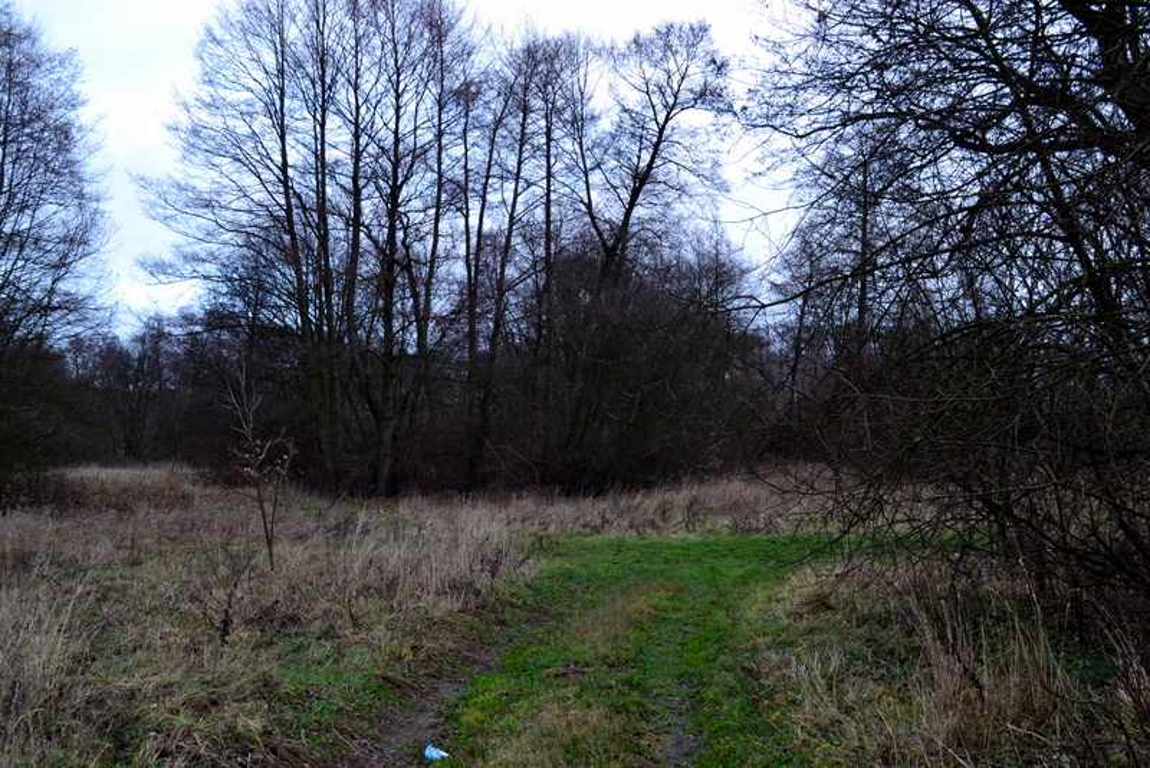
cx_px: 575
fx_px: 1534
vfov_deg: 28.1
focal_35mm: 48
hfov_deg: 41.1
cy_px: 384
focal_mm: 32
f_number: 9
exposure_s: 1/100
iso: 400
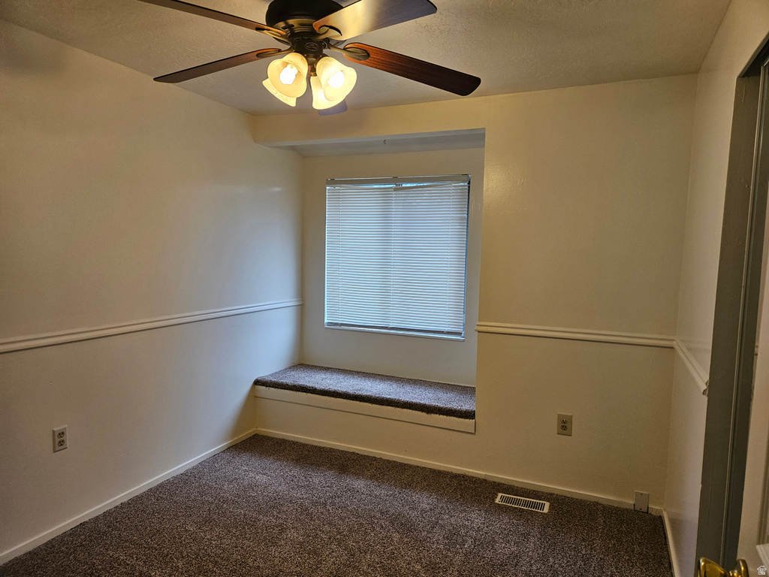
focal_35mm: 23
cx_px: 384
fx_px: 511
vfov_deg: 58.9
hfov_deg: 73.9
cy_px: 288
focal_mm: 5.4
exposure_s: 1/120
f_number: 1.8
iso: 200
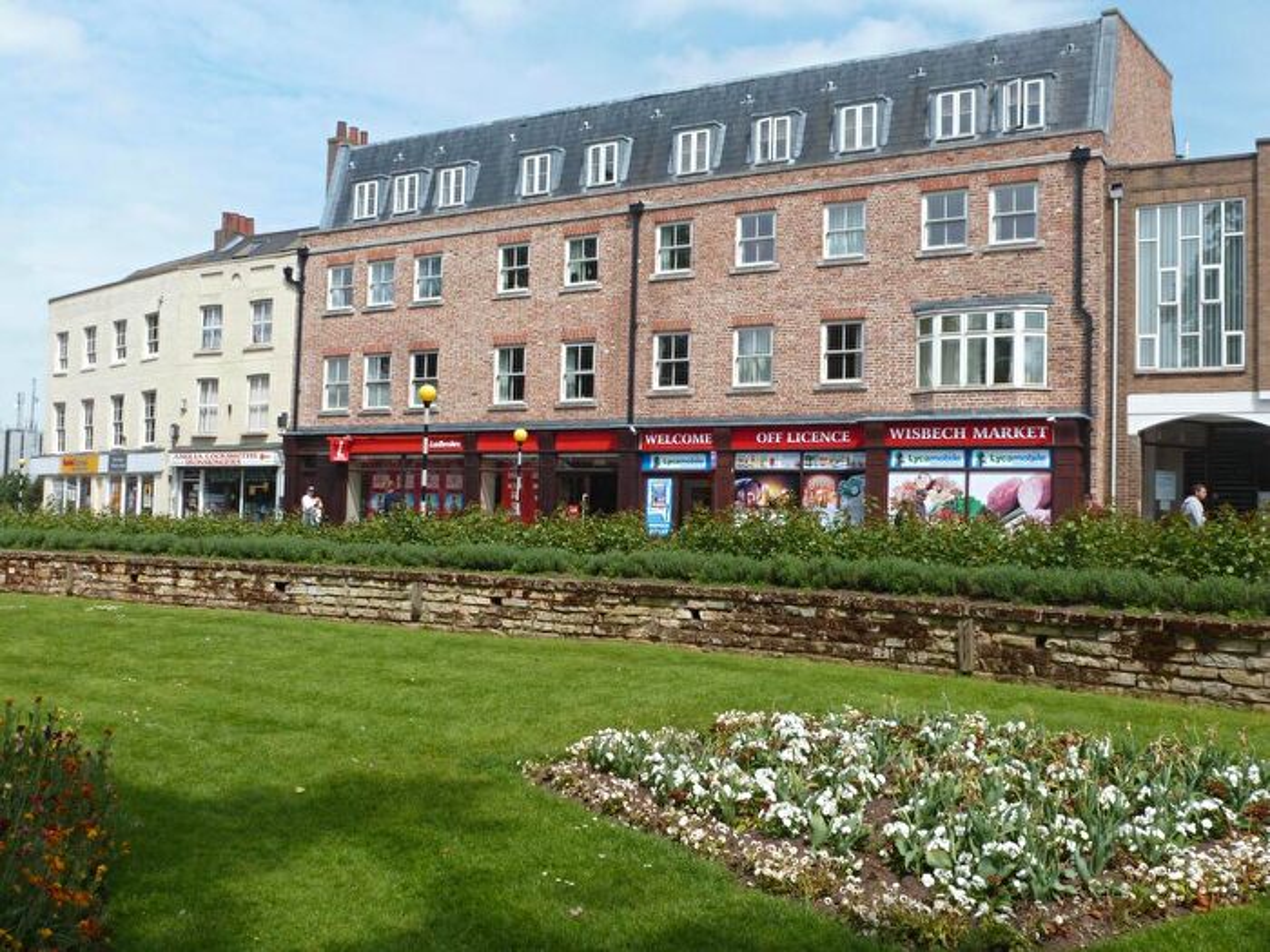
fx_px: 1211
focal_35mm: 33
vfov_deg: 42.9
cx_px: 635
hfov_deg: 55.4
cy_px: 476
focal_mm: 5.9
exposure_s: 1/400
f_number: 4.5
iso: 100
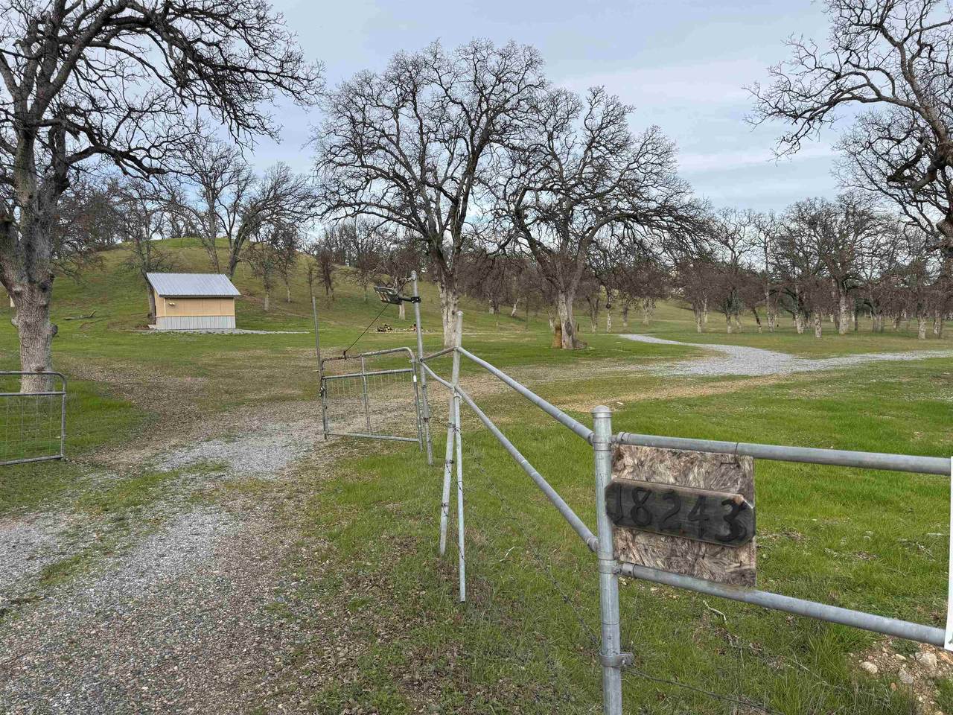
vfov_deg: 56.8
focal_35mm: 24
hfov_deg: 71.6
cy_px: 358
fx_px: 661
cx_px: 476
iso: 80
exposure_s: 1/1366
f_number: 1.78
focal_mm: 6.76
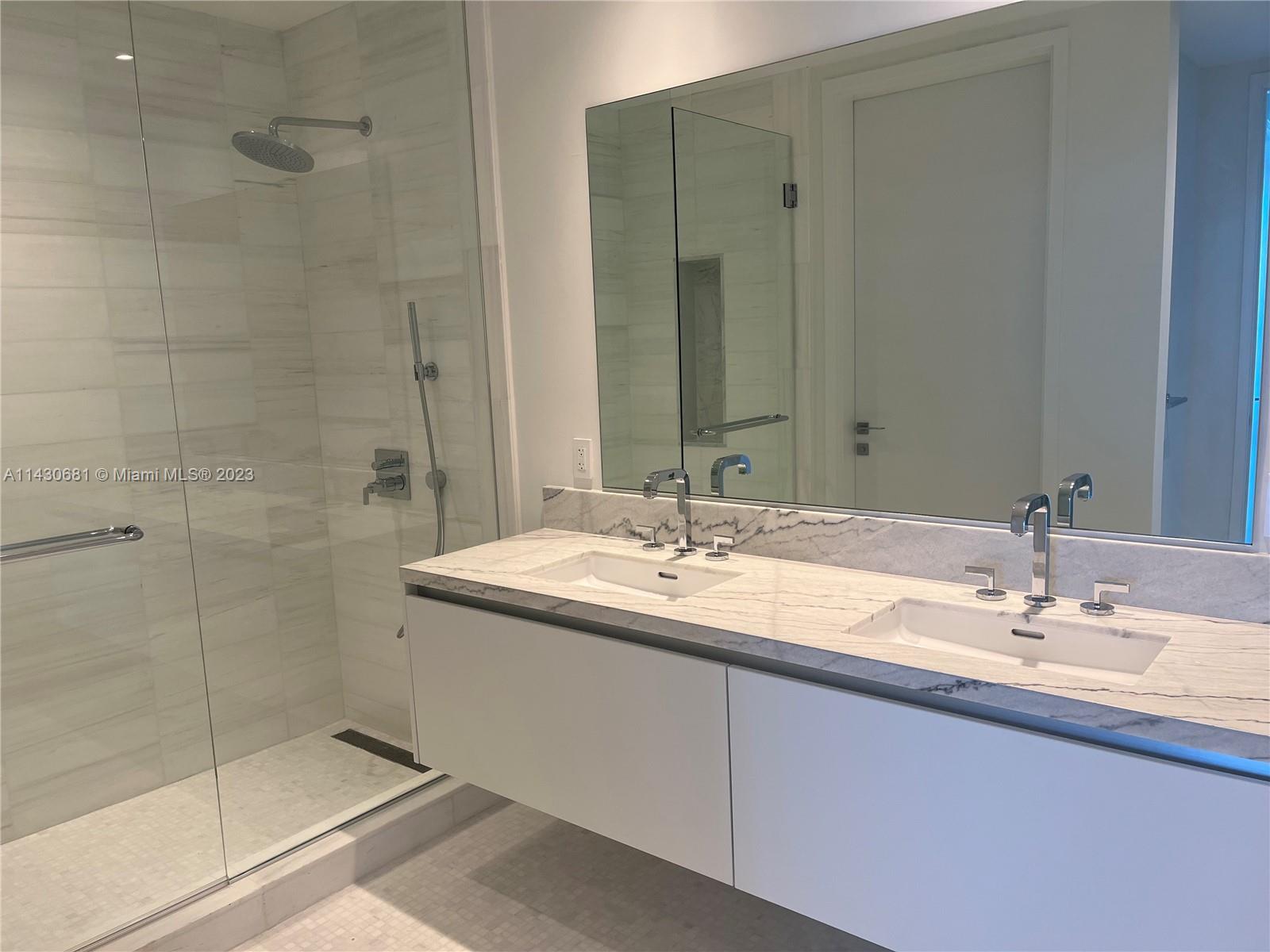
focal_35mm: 26
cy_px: 476
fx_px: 954
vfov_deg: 53.1
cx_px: 635
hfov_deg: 67.3
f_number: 1.6
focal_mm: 5.1
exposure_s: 1/152
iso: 64
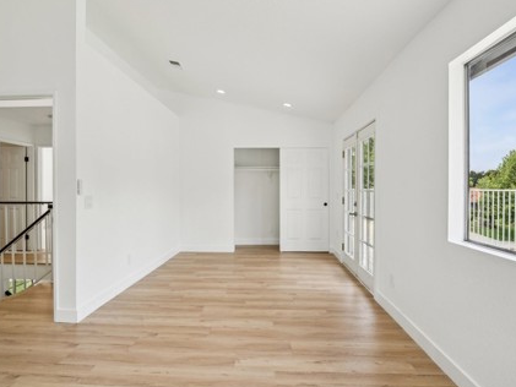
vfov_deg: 68.6
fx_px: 283
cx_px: 267
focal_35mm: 19
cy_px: 175
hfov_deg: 84.6
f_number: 8
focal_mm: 13
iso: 100
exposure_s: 1/60
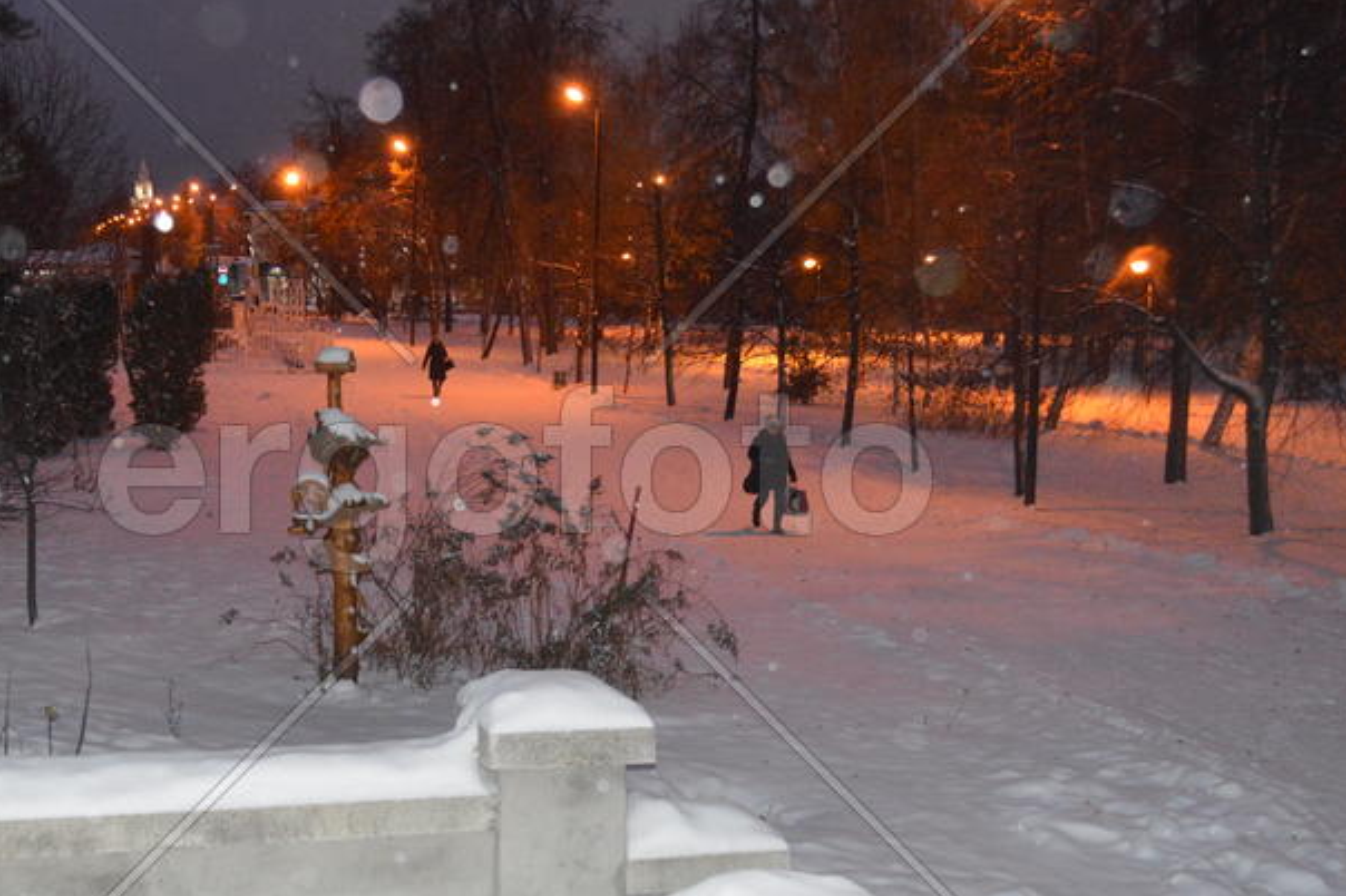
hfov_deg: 38.0
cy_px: 479
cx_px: 529
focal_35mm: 52
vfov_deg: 26.0
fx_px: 1943
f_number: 3.8
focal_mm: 24
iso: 3200
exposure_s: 1/60
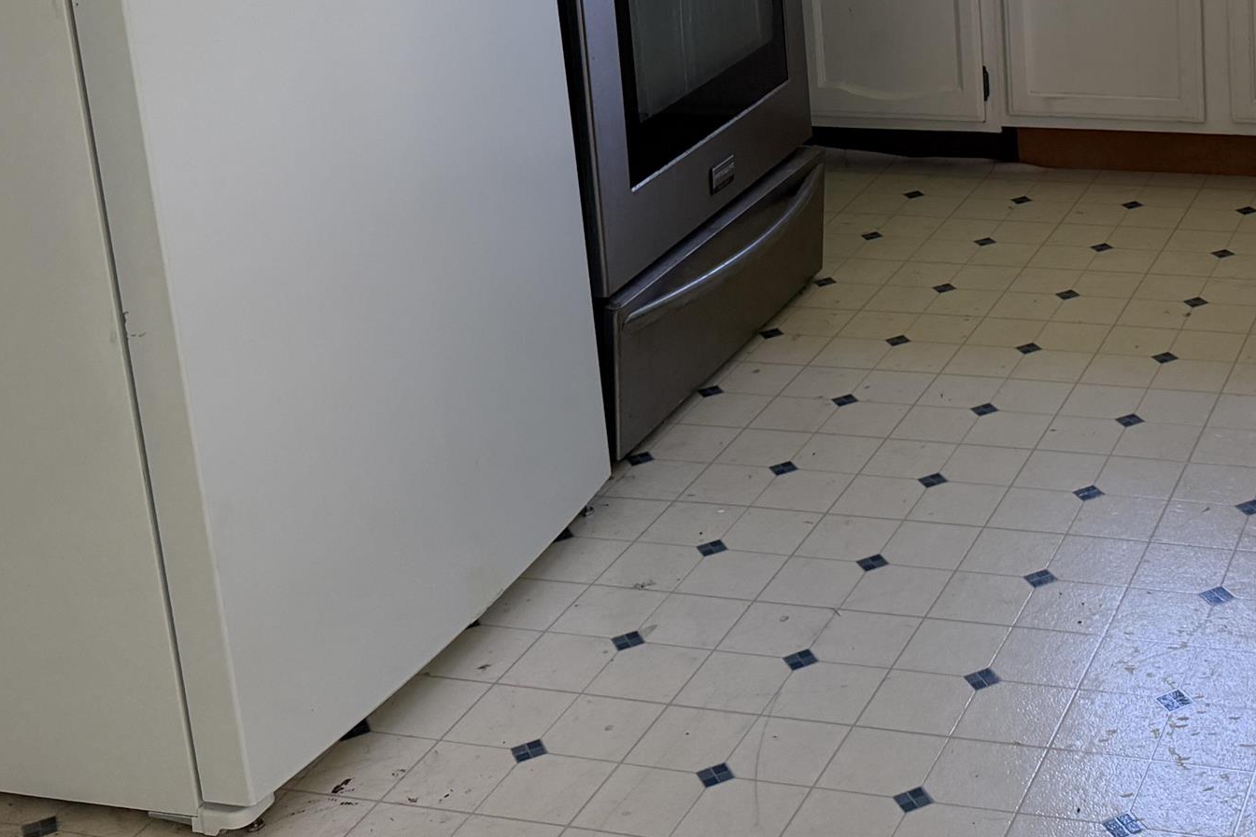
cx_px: 1057
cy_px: -119
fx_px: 1989
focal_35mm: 57
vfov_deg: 22.3
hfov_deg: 33.7
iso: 200
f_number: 1.78
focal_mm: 6.76
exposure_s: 1/199
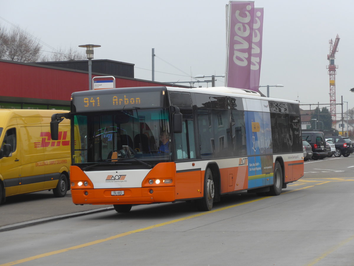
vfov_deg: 14.4
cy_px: 133
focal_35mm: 103
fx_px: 1053
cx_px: 177
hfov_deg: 19.1
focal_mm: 20.4
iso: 125
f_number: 4.8
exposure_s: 1/80
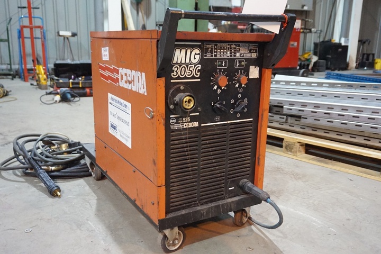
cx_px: 190
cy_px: 127
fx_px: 349
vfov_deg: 40.0
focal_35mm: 33
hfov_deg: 57.2
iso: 3200
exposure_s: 1/40
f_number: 4
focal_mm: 22
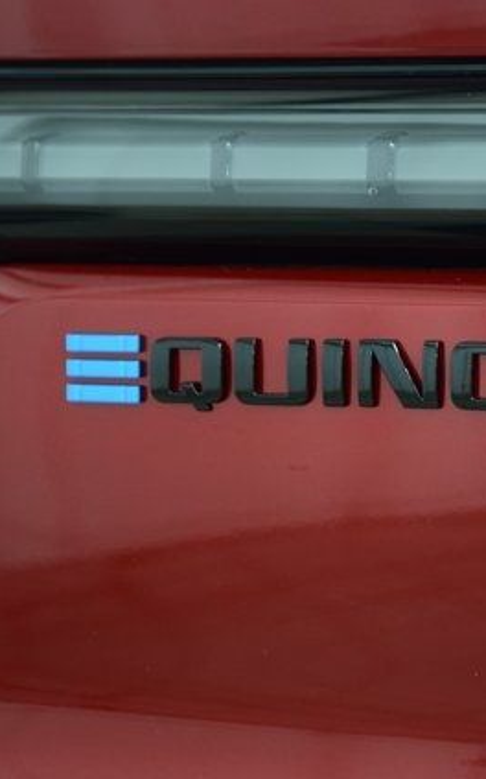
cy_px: 391
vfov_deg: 12.9
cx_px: 350
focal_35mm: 162
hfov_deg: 8.1
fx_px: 3437
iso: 1600
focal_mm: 70
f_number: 2.8
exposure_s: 1/60
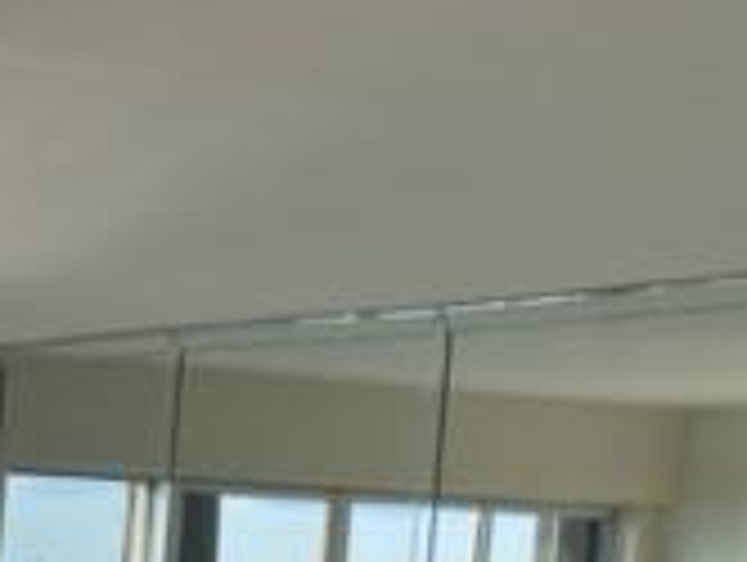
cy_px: 751
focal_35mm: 100
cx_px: -324
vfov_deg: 14.2
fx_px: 2161
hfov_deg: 17.8
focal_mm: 5.1
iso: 32
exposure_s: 1/813
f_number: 1.6
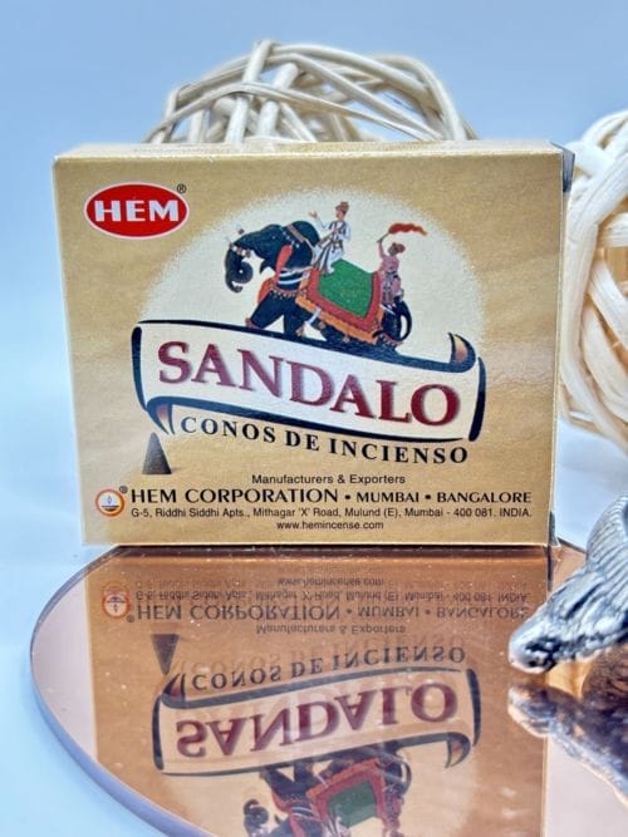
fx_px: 1258
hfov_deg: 28.0
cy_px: 418
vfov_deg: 36.8
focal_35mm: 52
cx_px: 314
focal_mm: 5.96
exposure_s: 1/50
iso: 64
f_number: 1.6
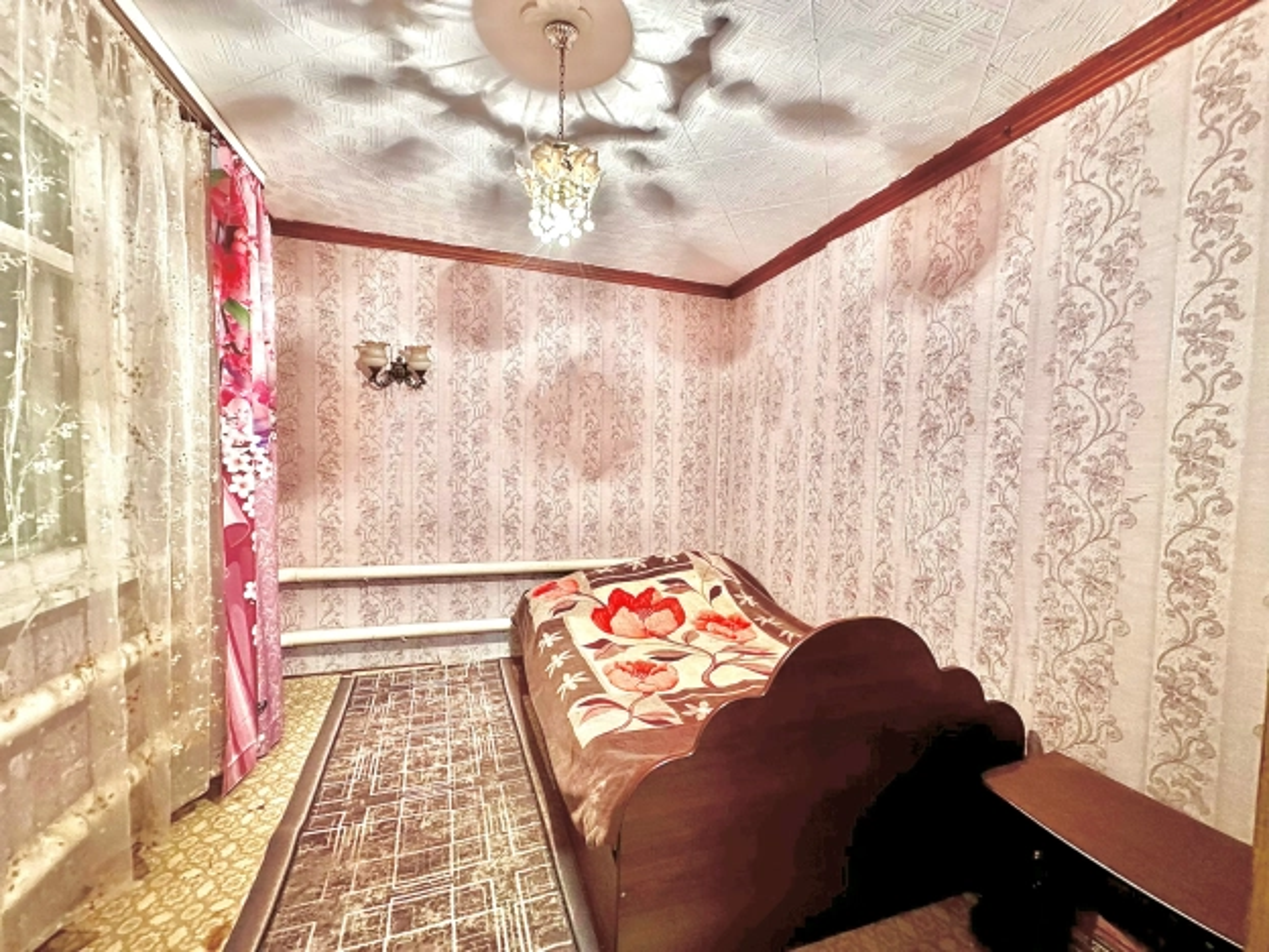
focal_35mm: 14
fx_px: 513
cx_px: 634
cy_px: 476
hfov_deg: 102.1
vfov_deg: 85.7
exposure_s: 1/50
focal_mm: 2.22
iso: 800
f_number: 2.2
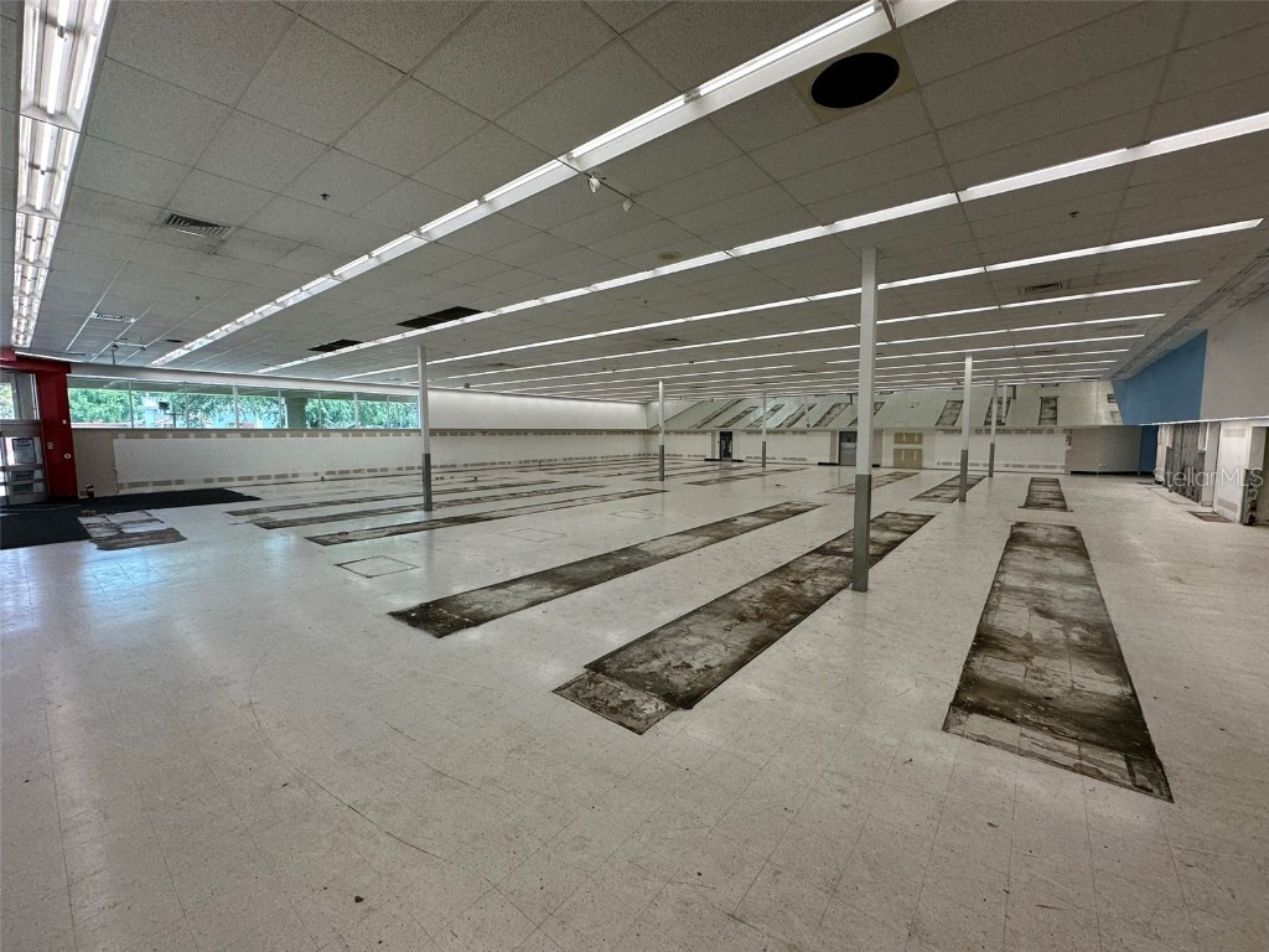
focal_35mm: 14
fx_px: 513
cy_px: 476
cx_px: 634
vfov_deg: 85.7
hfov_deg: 102.1
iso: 50
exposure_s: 1/120
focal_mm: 2.22
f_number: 2.2
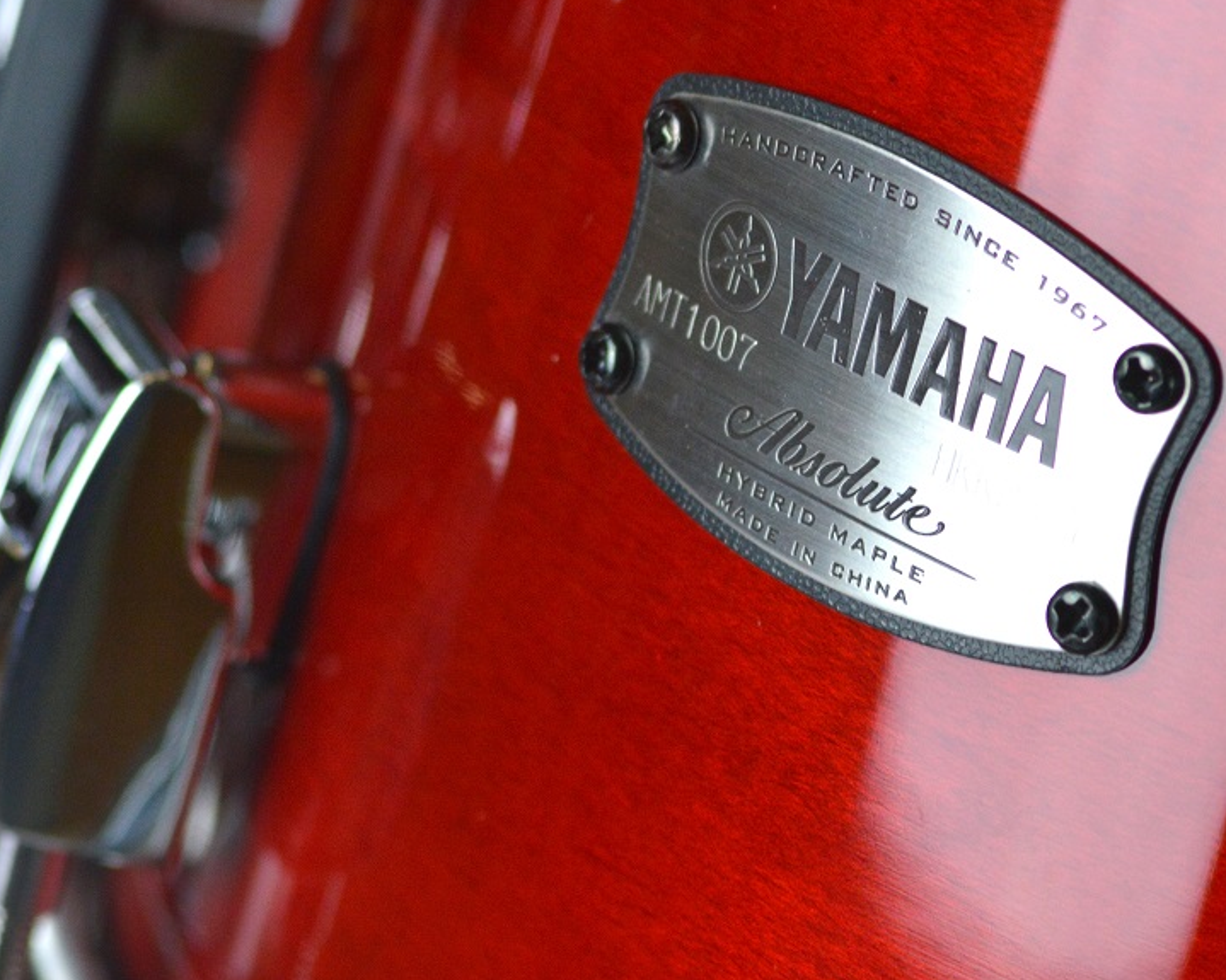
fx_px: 11173
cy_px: 456
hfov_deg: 6.3
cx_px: 854
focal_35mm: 308
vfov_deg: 5.0
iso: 640
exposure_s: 1/160
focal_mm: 105
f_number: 4.5
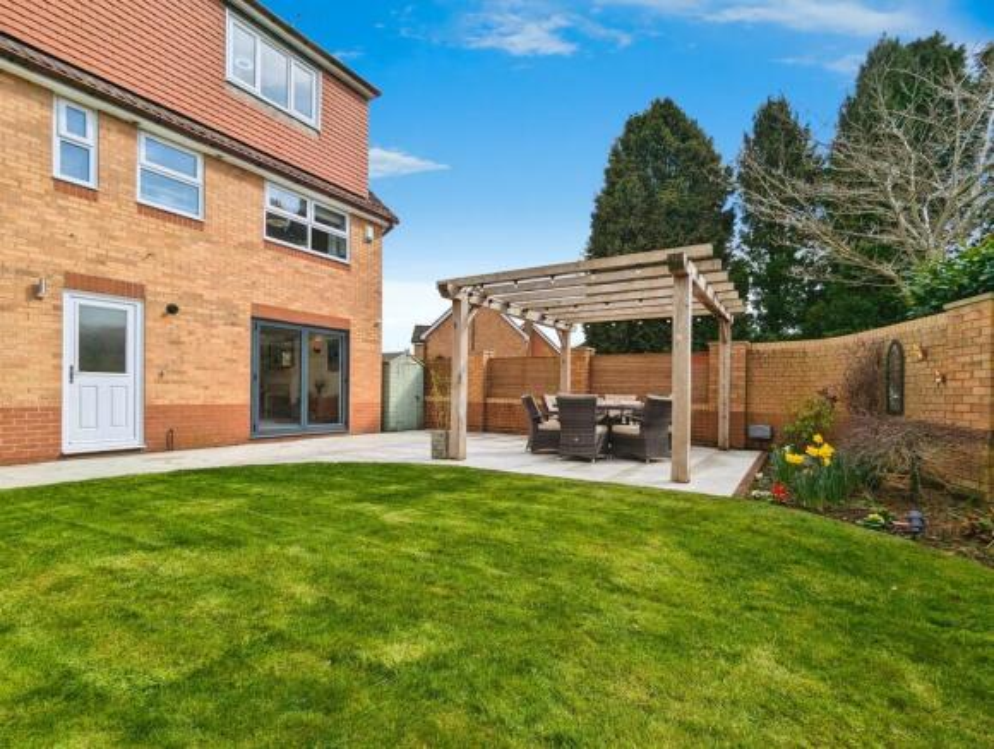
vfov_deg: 78.3
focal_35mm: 16
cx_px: 497
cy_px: 374
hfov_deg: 94.4
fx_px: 460
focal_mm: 2.35
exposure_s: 1/2212
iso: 53
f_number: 2.2
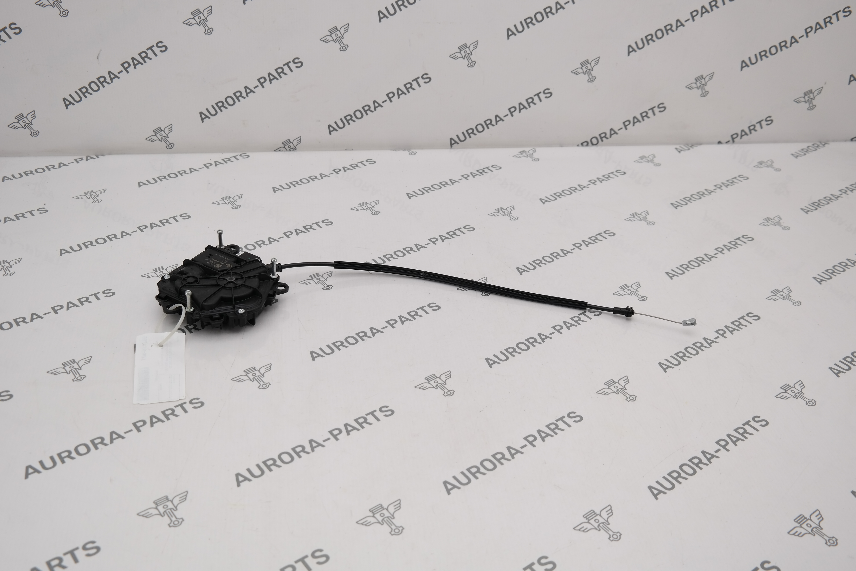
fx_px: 903
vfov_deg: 35.1
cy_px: 286
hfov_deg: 50.7
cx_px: 428
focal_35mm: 38
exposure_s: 1/125
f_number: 4.5
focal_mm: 25
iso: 100
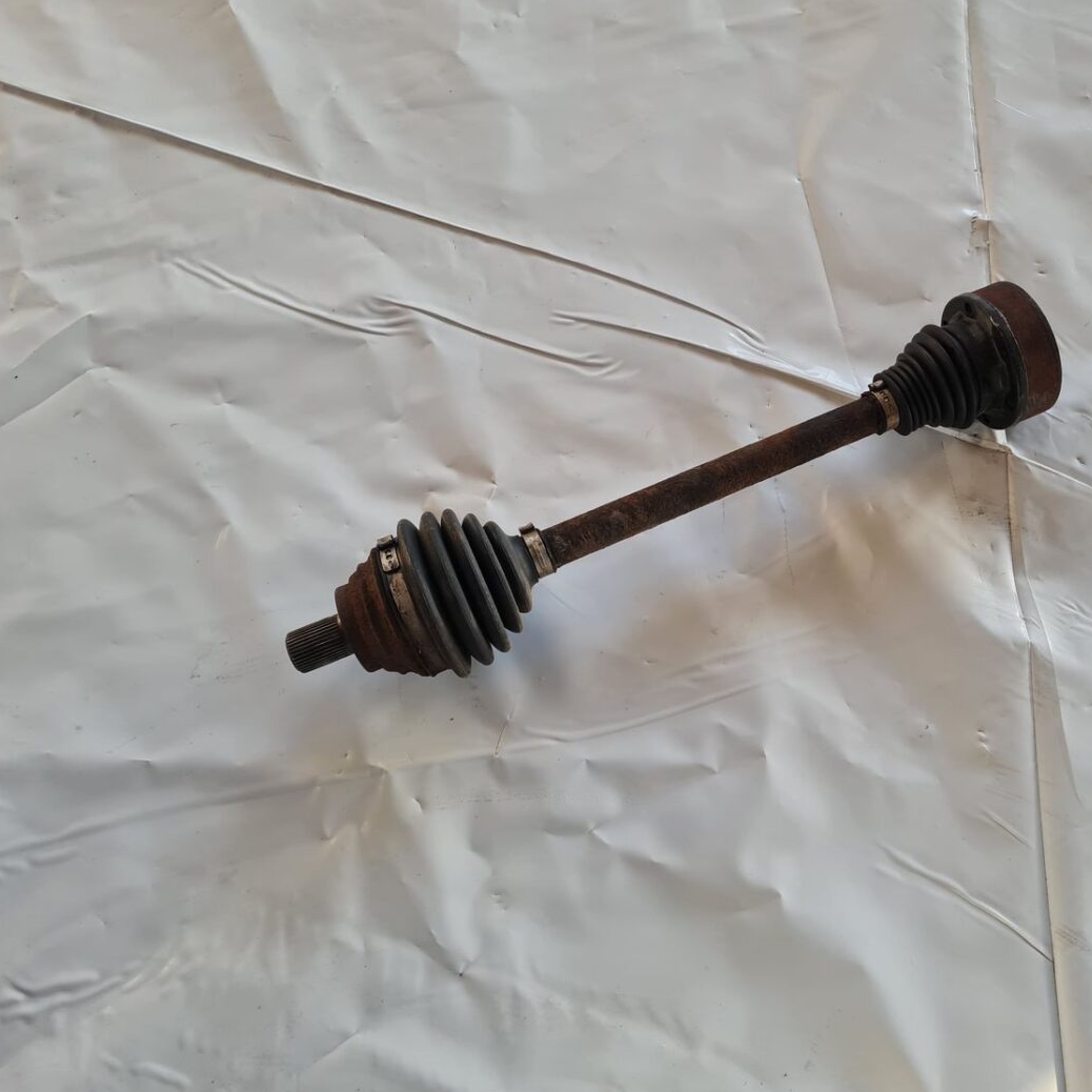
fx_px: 1106
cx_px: 662
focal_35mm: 31
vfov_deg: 52.5
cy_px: 547
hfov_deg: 52.1
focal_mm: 5.4
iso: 100
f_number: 1.8
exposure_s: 1/100
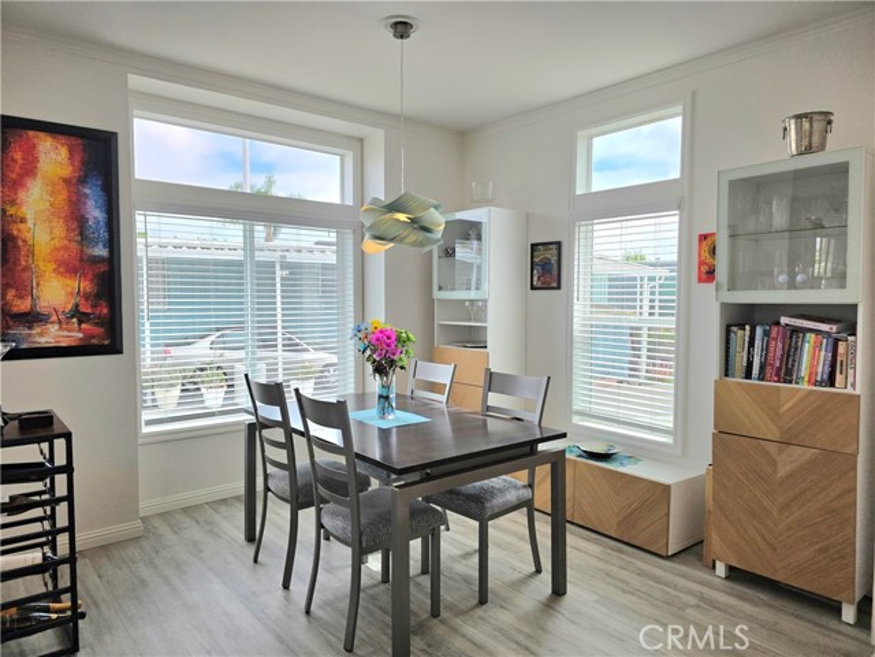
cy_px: 328
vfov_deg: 58.9
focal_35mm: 23
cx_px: 438
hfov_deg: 73.9
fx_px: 581
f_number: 1.7
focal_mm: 6.3
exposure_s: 1/3333
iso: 80
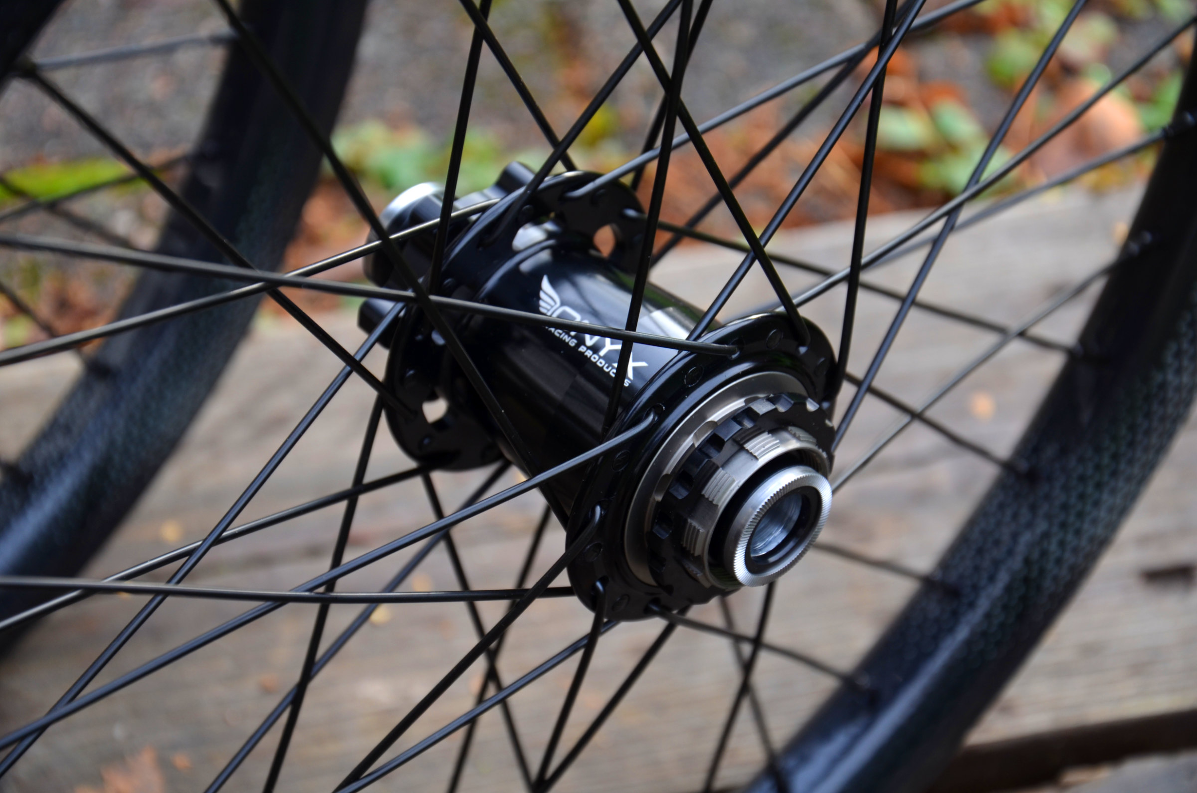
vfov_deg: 12.1
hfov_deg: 18.2
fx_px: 3732
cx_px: 598
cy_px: 396
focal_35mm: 112
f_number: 5.6
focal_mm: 75
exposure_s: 1/125
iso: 200
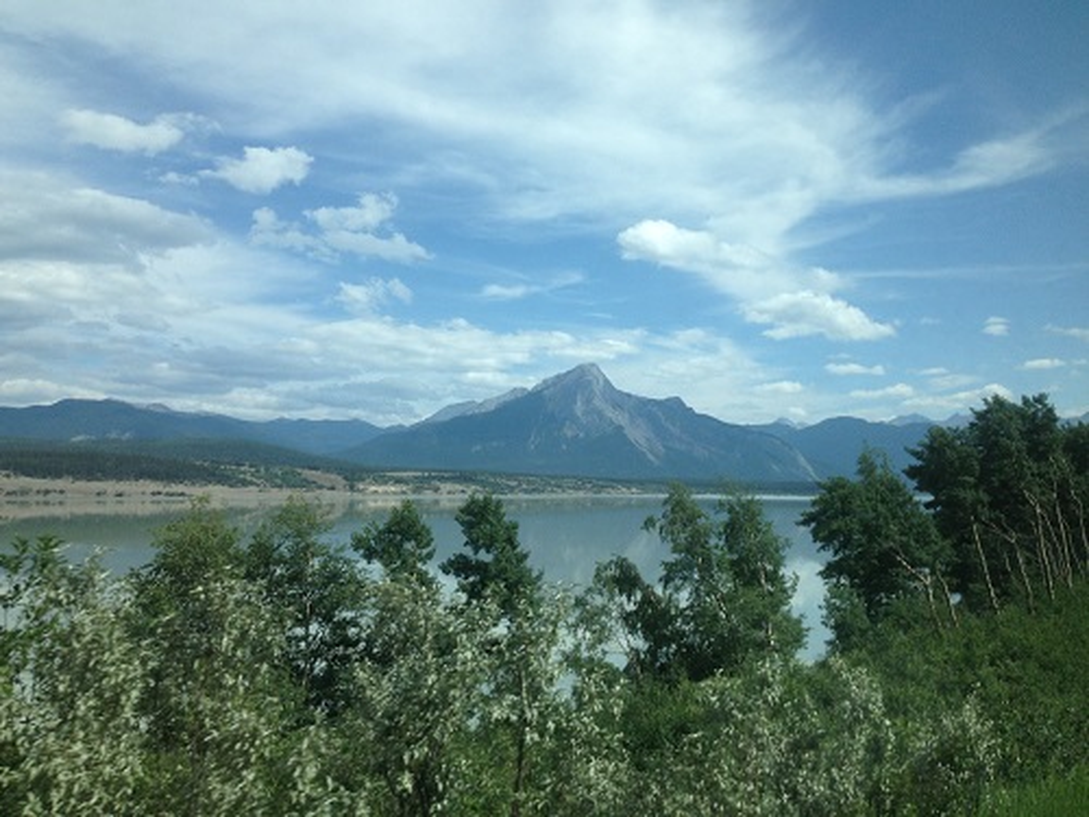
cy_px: 408
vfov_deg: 40.7
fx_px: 1101
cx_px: 544
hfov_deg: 52.6
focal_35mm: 35
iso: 50
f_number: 2.4
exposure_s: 1/1534
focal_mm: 4.28
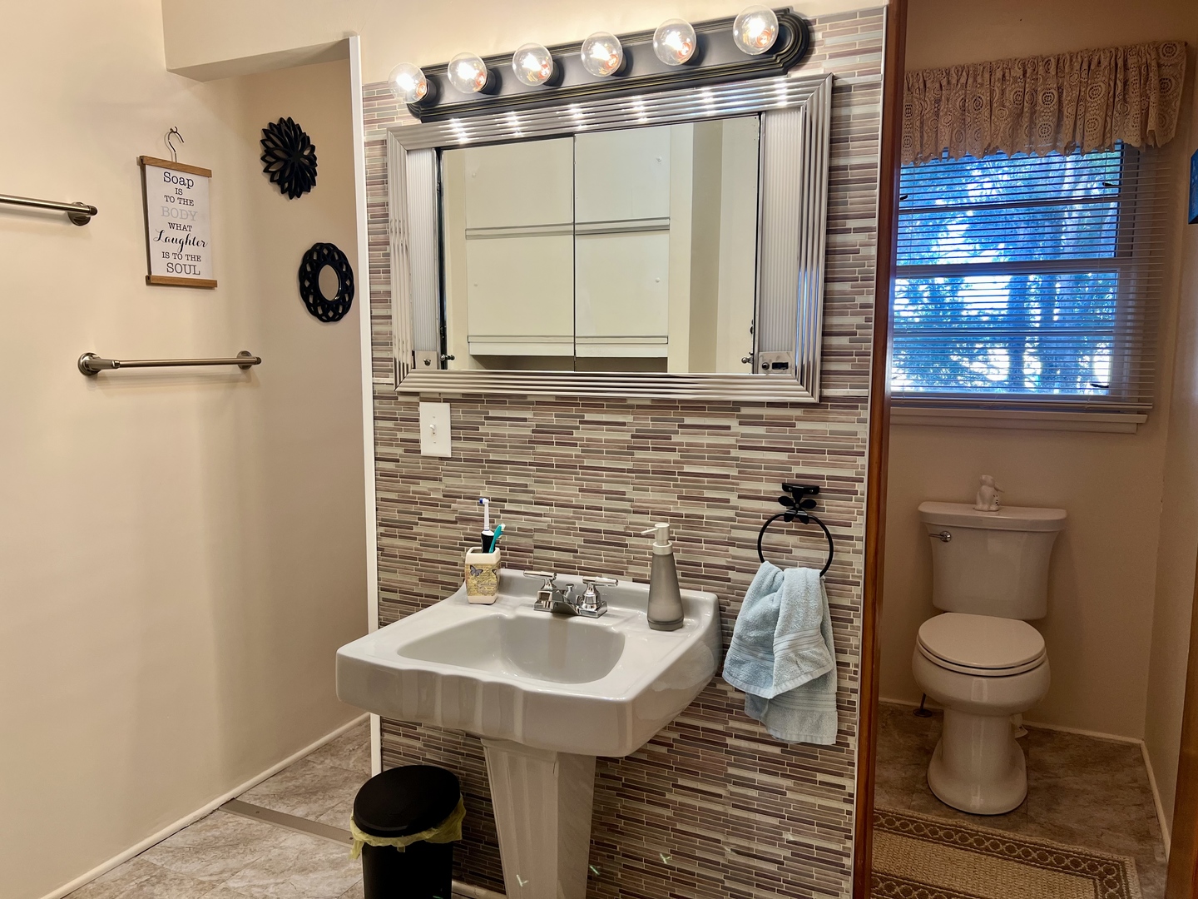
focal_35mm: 26
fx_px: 900
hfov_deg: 67.3
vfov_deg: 53.1
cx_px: 599
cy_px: 450
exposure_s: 1/60
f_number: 1.5
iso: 64
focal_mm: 5.7
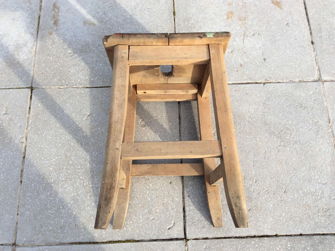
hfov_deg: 56.9
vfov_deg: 44.1
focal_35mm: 32
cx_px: 168
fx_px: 309
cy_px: 126
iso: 32
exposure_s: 1/510
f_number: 2.4
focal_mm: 3.3
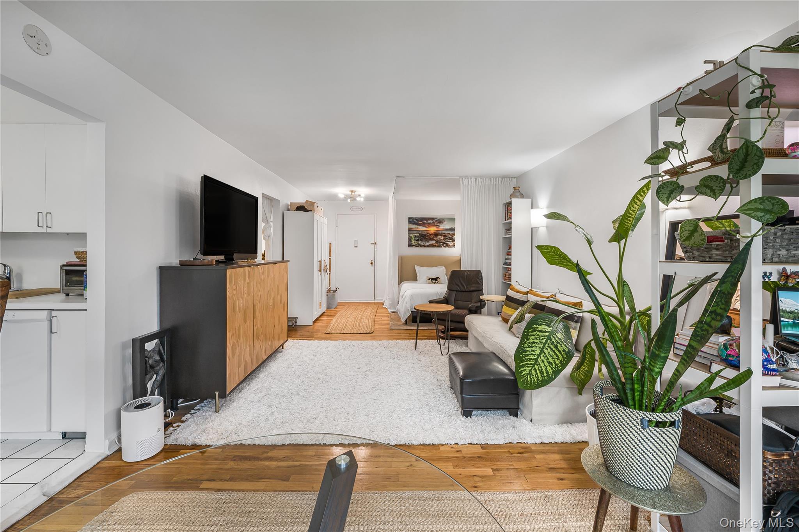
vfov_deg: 81.1
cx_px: 400
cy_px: 266
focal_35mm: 14
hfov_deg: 104.3
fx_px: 310
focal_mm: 14
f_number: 11
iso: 320
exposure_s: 1/4
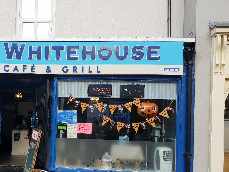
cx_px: 60
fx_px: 258
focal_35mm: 39
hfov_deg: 46.3
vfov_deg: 36.2
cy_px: 124
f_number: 2.4
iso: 50
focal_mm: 4.3
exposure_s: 1/242
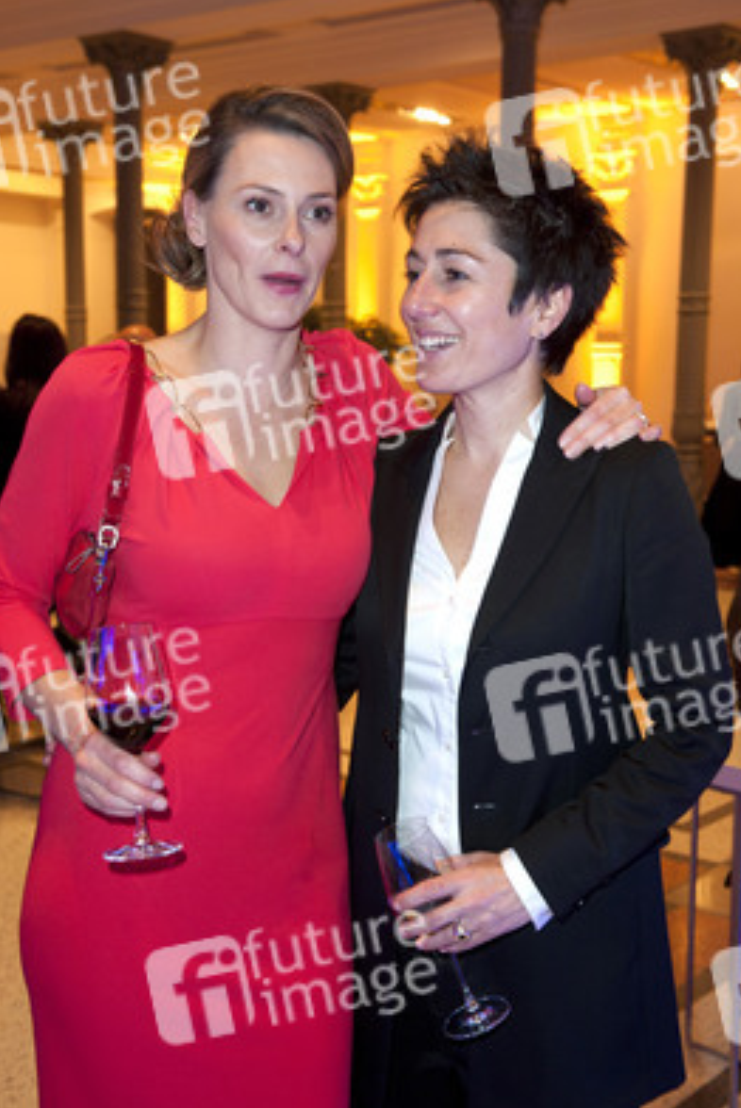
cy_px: 554
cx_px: 375
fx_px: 1510
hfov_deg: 27.6
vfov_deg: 40.3
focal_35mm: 49
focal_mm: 48
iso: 1000
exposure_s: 1/15
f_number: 5.6
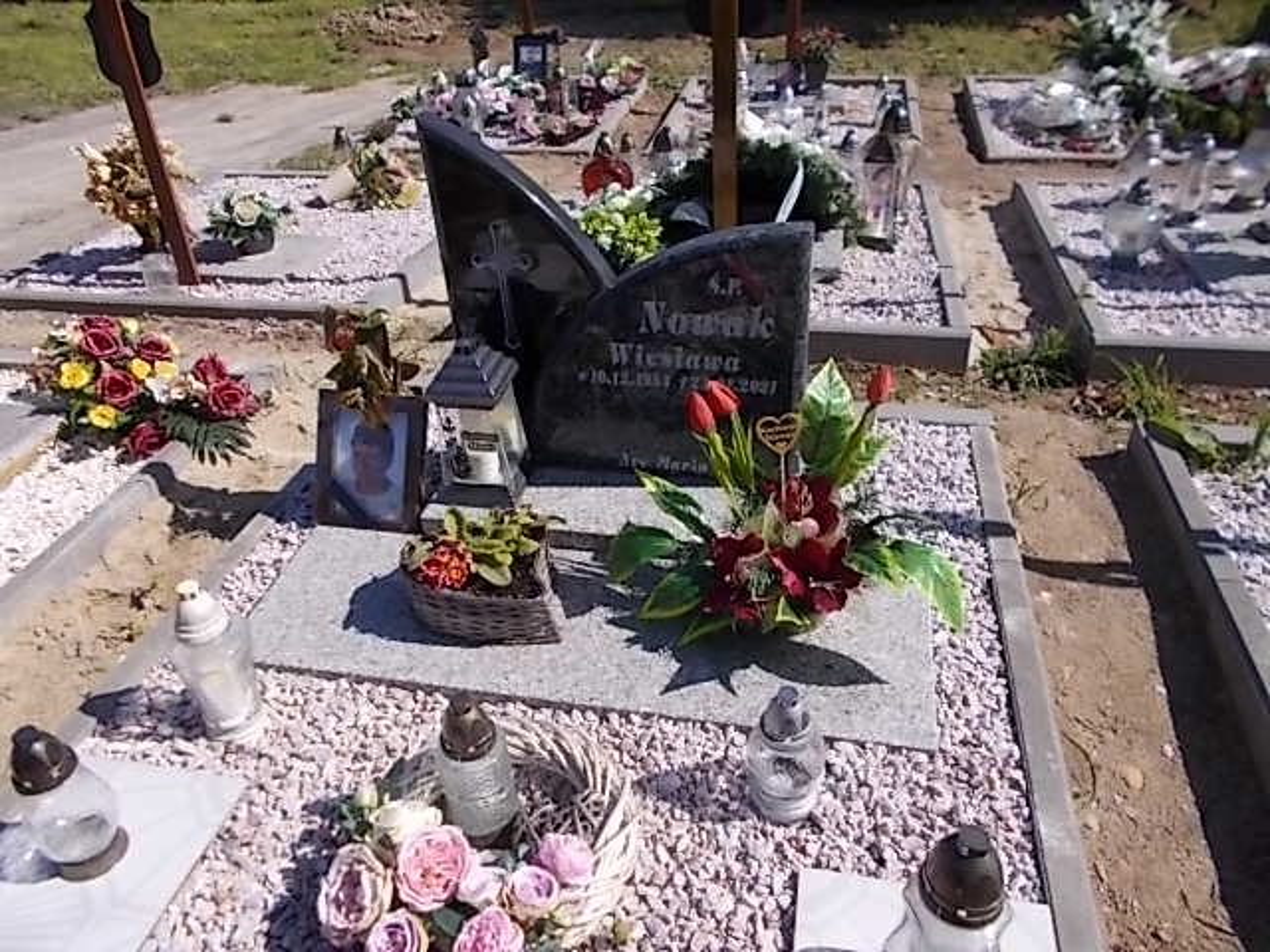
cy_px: 476
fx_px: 954
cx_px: 635
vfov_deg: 53.1
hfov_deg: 67.3
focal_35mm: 26
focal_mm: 4.6
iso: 80
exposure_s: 1/200
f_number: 8
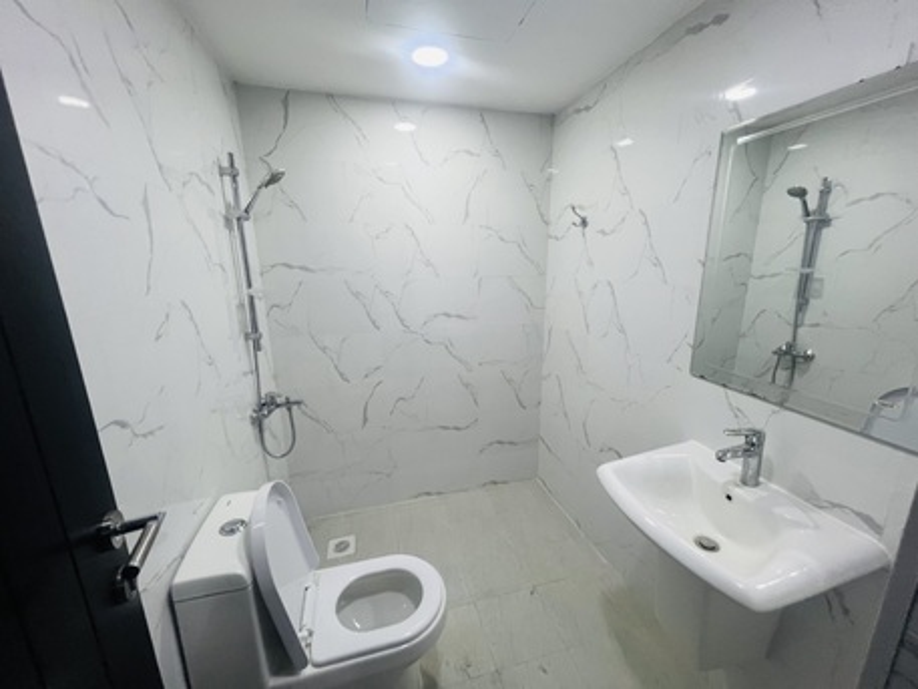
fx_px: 345
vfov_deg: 89.9
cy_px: 344
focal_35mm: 13
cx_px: 459
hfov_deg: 106.2
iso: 200
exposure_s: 1/99
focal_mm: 1.57
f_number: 1.8
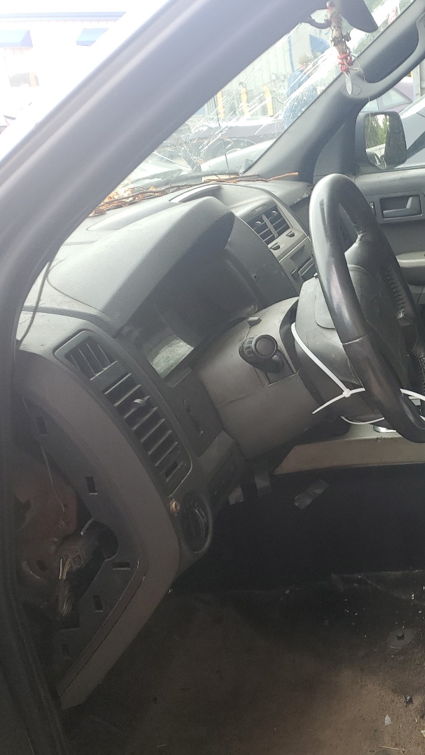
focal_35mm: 38
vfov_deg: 52.8
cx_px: 473
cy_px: 376
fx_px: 761
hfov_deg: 28.2
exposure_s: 1/161
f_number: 1.5
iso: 50
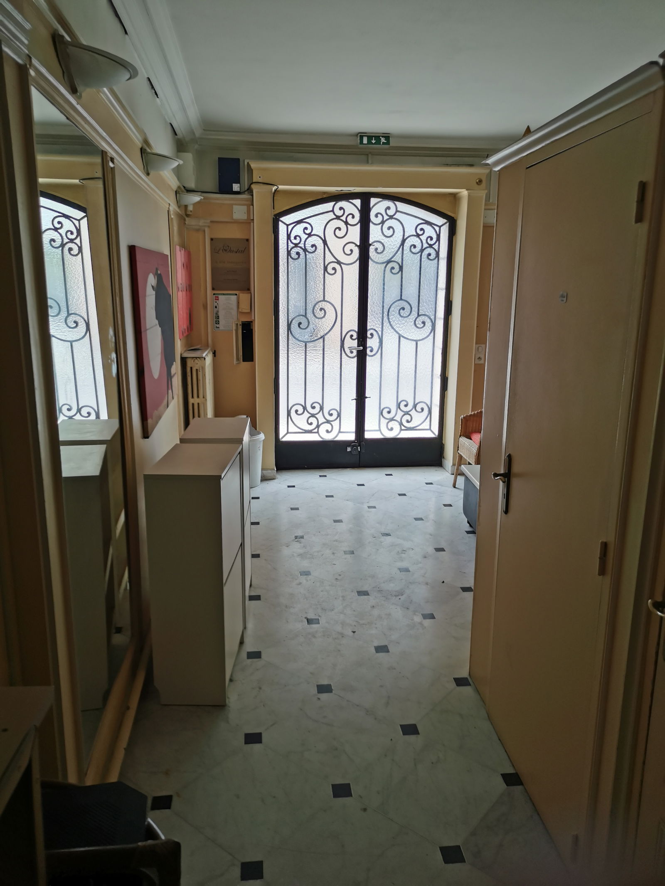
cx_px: 332
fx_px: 692
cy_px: 443
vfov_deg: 65.3
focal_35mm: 27
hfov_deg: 51.4
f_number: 1.8
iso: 50
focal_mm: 5.58
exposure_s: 1/159
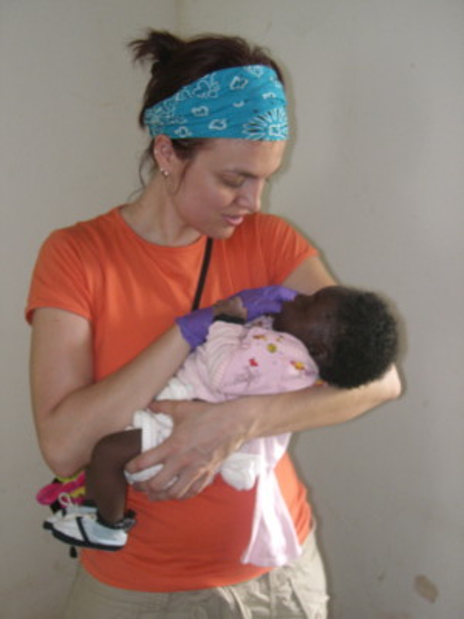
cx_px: 232
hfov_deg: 37.7
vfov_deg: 49.0
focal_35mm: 38
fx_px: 679
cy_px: 310
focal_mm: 7.9
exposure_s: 1/60
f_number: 2.8
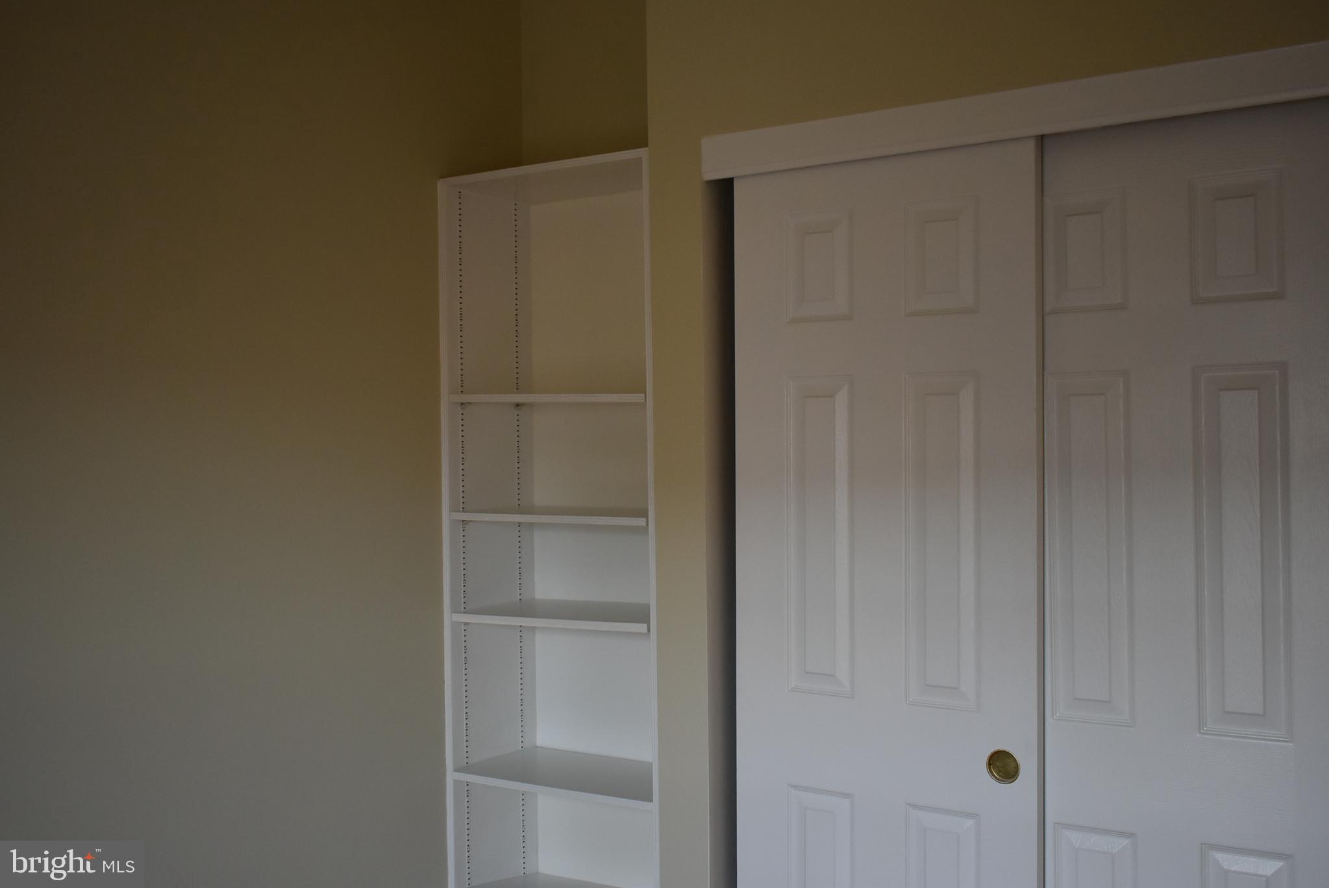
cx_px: 664
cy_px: 444
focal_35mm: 36
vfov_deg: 36.9
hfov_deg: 53.1
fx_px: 1330
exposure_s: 1/125
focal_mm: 24
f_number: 4
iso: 900
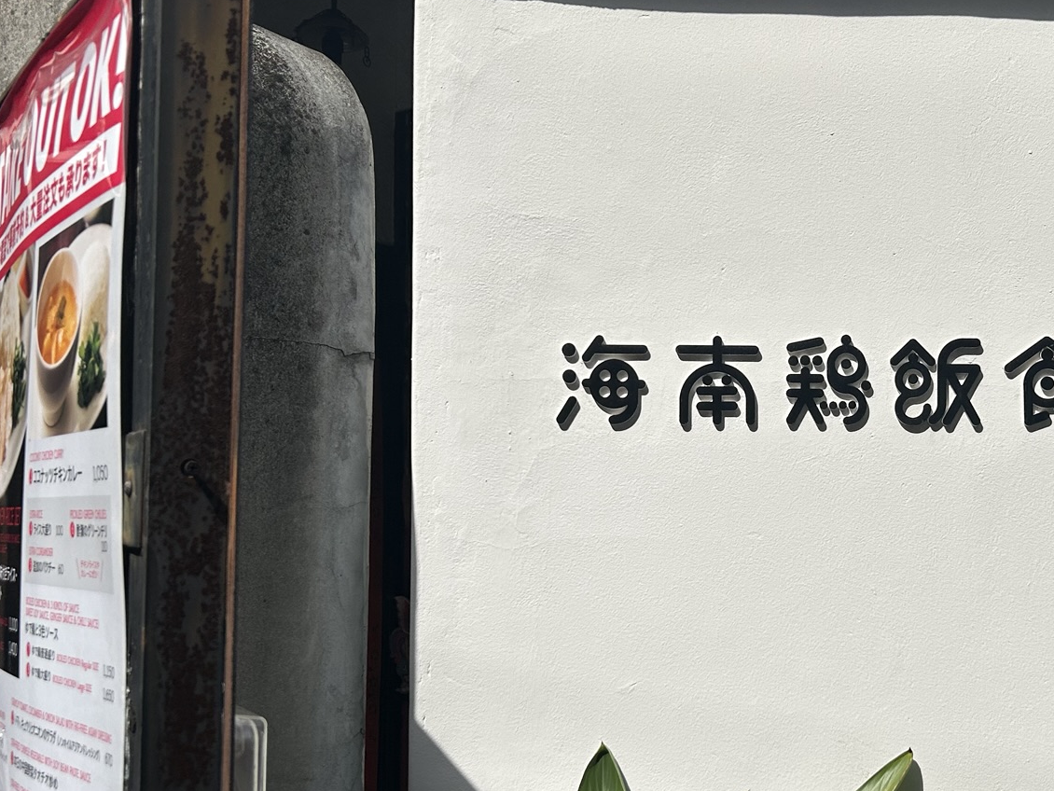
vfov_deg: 31.4
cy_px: 479
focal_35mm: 46
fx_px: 1401
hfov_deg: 40.1
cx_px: 785
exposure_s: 1/8696
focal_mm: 5.7
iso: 50
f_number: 1.5
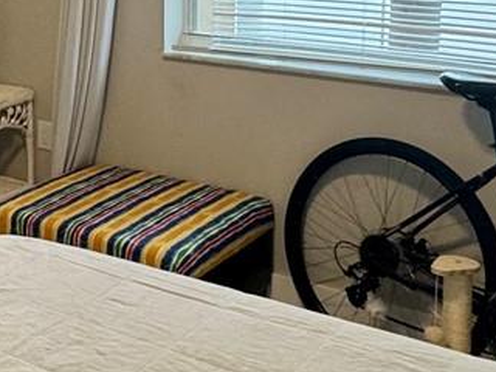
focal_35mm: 70
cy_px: -22
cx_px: -127
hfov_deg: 24.6
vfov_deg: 20.2
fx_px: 1003
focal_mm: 2.22
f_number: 2.2
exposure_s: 1/60
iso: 160
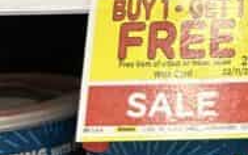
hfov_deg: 14.4
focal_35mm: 138
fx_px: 932
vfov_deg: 8.5
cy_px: -236
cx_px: 335
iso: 125
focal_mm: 6.86
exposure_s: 1/62
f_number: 1.78
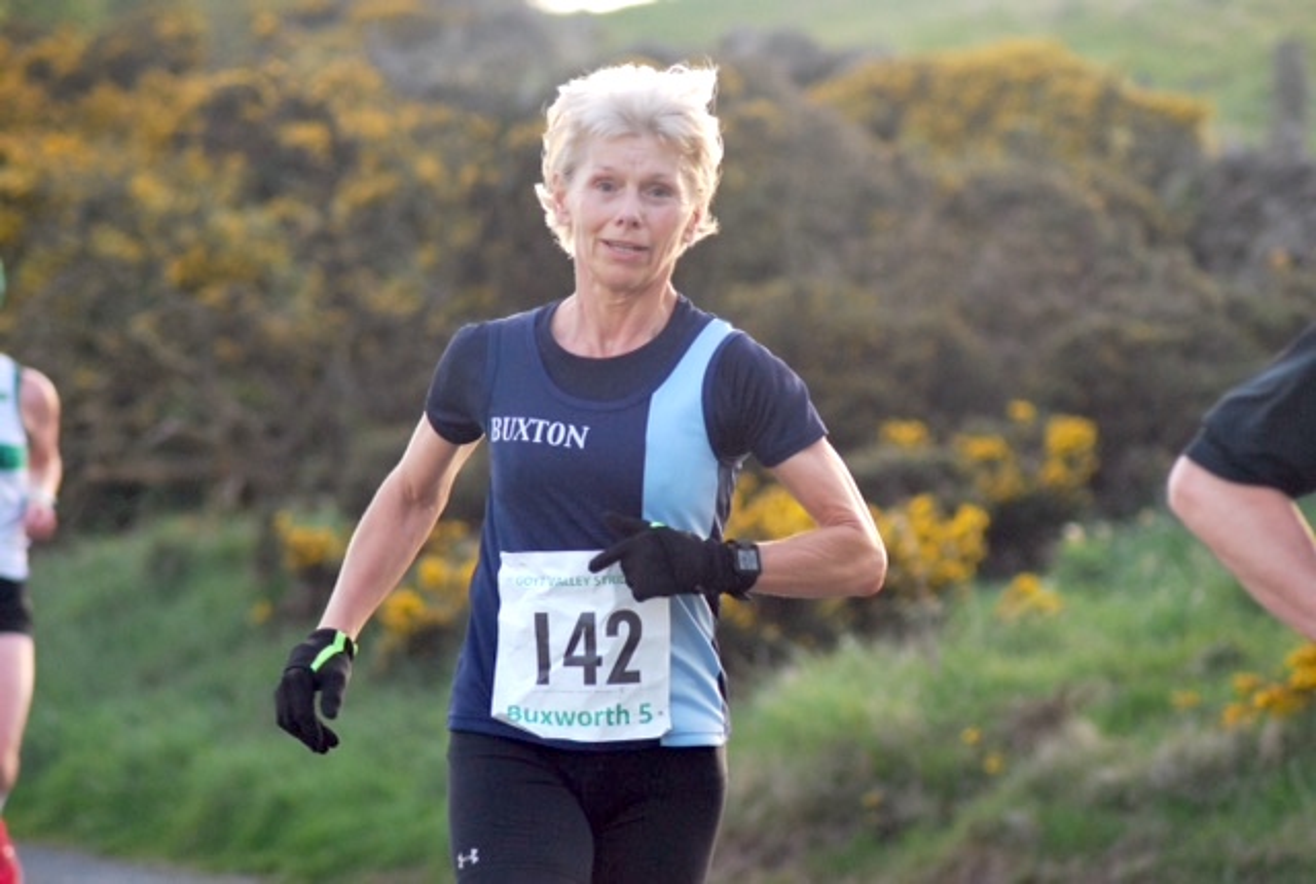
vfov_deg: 5.6
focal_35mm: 248
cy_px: 442
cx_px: 658
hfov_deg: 8.3
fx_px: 9069
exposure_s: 1/400
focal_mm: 165
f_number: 4.5
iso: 800
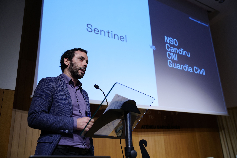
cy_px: 79
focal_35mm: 34
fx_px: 224
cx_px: 118
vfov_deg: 38.9
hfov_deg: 55.8
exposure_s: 1/80
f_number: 2.8
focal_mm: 34
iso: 320
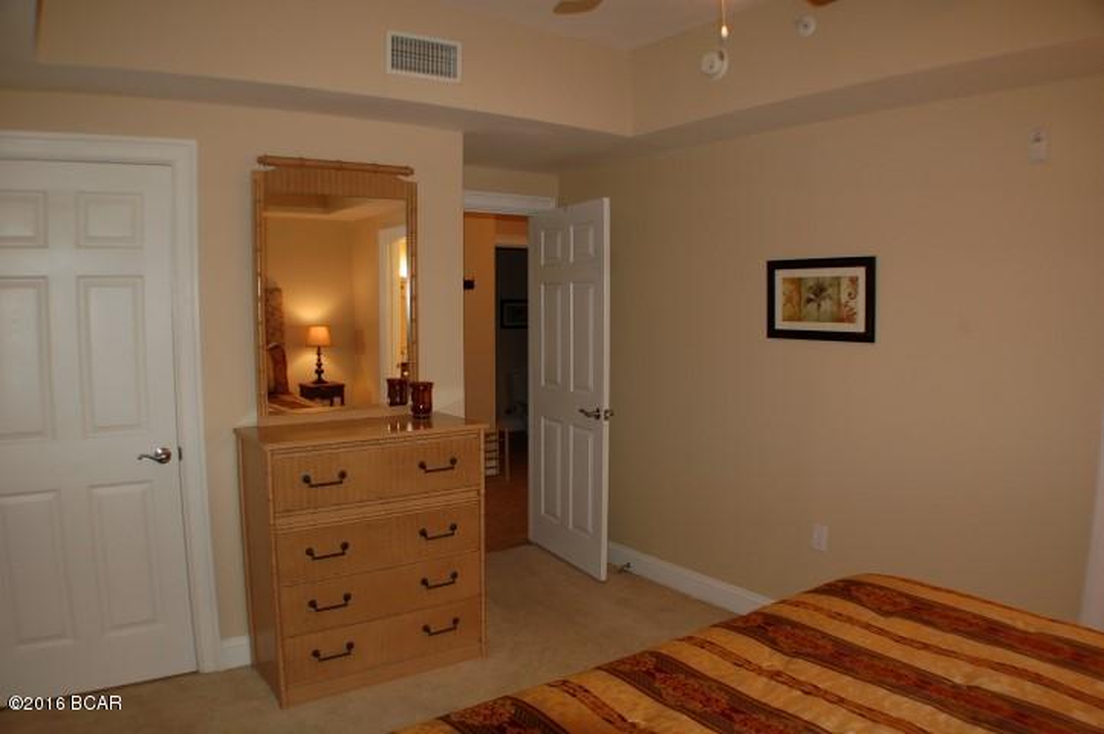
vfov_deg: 39.9
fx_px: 1011
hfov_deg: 57.3
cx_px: 552
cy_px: 367
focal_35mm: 33
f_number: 3.8
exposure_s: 1/60
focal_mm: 22
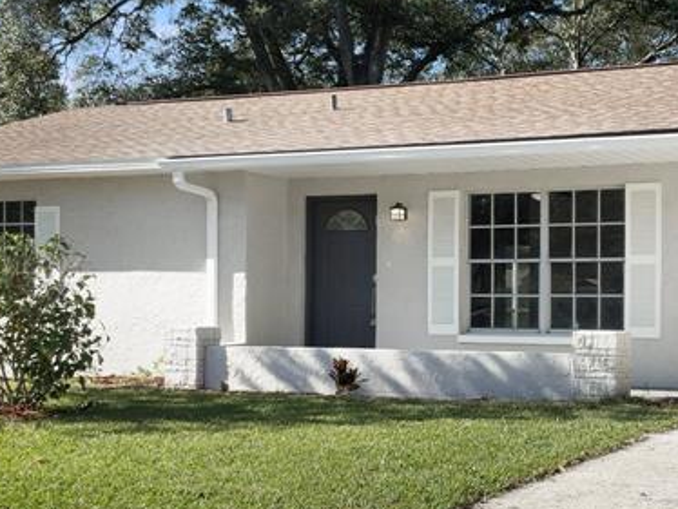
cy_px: 324
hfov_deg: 30.9
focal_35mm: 62
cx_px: 466
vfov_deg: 23.6
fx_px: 1215
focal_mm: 3
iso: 16
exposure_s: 1/2227
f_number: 1.8
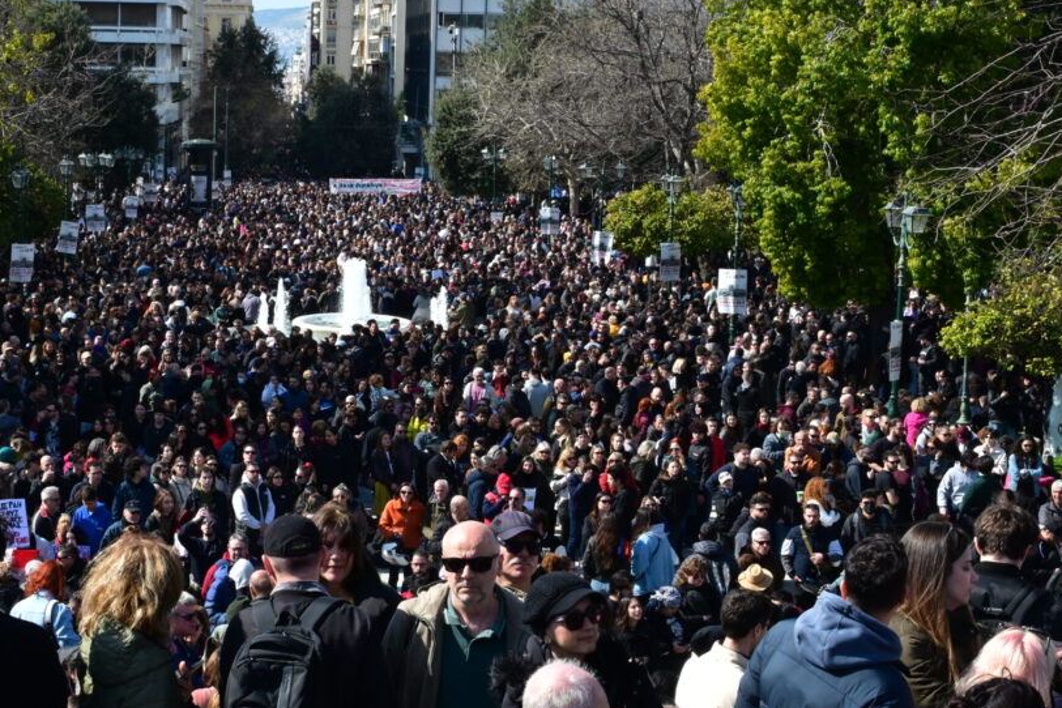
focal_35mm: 62
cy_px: 287
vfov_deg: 21.9
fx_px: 1829
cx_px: 303
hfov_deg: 31.9
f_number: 16
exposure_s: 1/320
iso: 800
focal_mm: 28
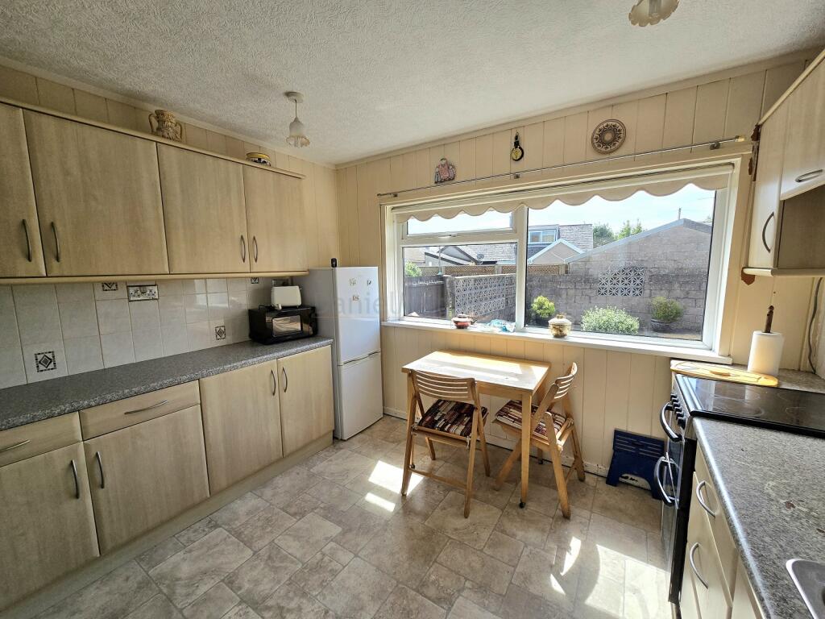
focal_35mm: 13
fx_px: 310
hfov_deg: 106.2
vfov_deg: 89.9
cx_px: 412
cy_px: 310
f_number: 2.2
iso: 50
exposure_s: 1/769
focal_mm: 2.2
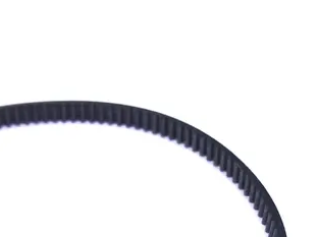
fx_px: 622
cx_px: 76
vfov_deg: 20.9
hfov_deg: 28.1
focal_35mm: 68
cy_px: 233
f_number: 2.8
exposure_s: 1/125
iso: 80
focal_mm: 5.5
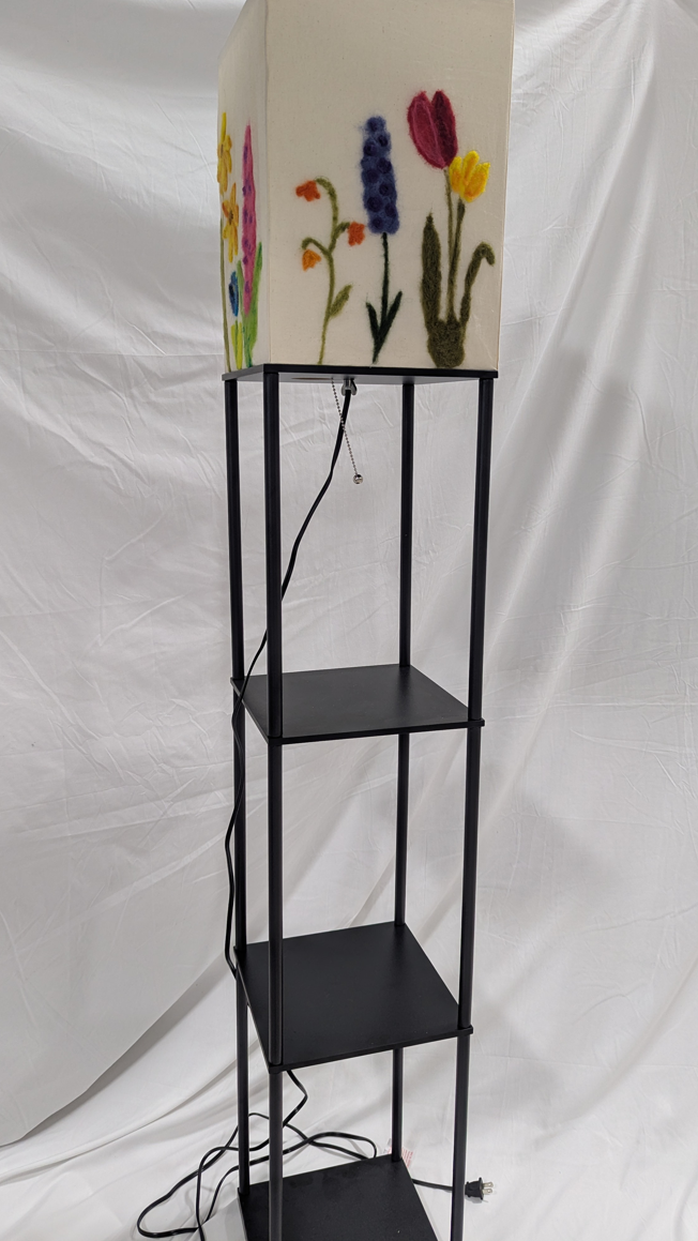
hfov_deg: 42.9
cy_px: 602
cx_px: 364
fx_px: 888
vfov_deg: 69.8
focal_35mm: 27
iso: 163
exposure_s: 1/112
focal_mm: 6.81
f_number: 1.85
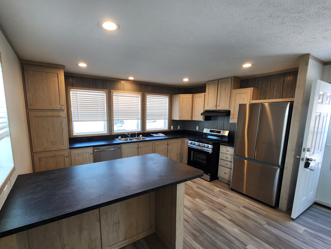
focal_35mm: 15
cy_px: 138
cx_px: 153
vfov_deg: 81.5
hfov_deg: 98.0
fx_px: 143
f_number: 2.2
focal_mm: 2.2
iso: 50
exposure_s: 1/60
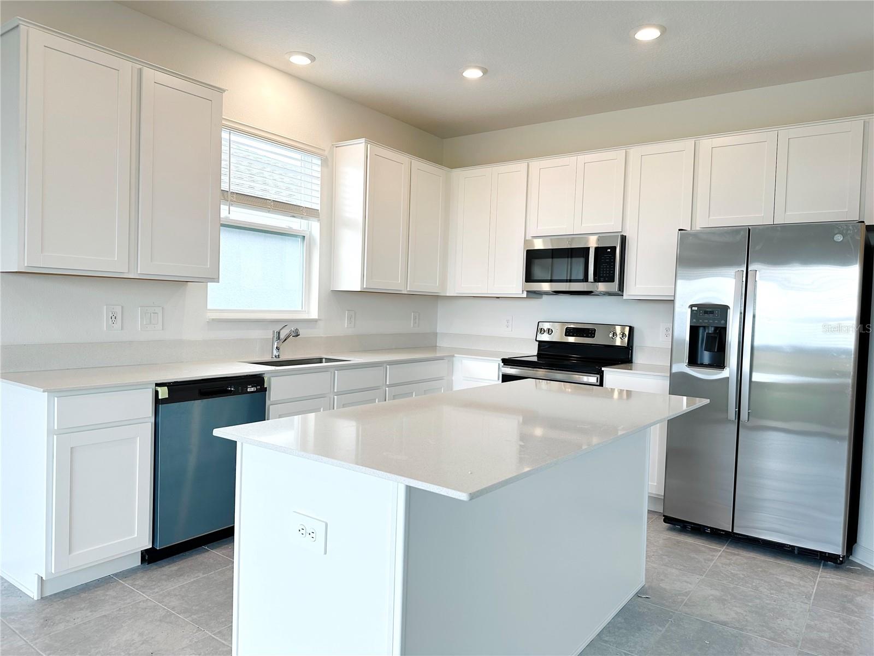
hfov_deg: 71.6
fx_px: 606
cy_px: 328
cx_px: 437
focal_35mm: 24
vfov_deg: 56.8
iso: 64
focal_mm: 6.86
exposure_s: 1/198
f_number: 1.78
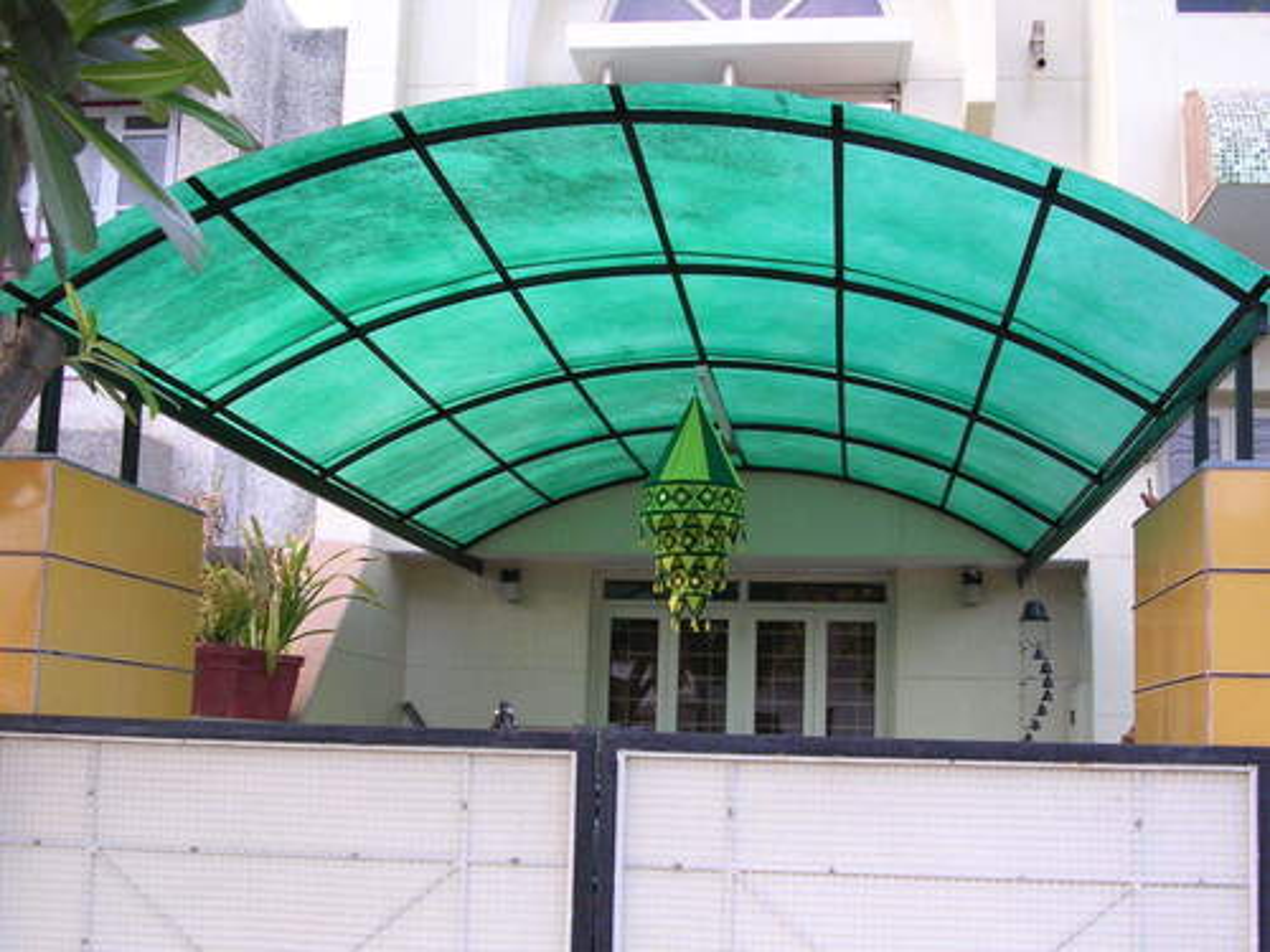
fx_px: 1688
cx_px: 635
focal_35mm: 46
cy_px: 476
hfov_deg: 41.2
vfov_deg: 31.5
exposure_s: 1/29.8
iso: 100
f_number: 3
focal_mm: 7.1
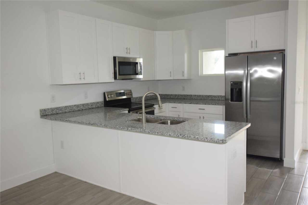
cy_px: 102
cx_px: 154
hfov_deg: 62.0
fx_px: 257
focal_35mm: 30
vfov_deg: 43.6
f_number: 5.6
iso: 800
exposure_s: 1/125
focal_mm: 20
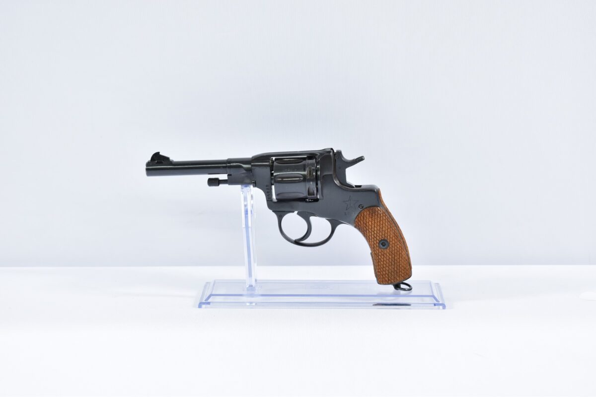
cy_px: 198
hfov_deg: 27.0
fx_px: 1242
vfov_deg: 18.2
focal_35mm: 75
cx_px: 298
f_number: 5.6
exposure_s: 1/20
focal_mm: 50
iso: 640
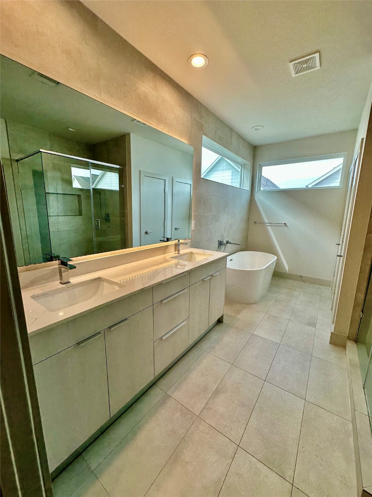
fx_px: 201
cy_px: 248
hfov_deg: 85.7
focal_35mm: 14
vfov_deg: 102.1
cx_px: 186
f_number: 2.2
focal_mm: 2.22
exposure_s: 1/120
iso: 50
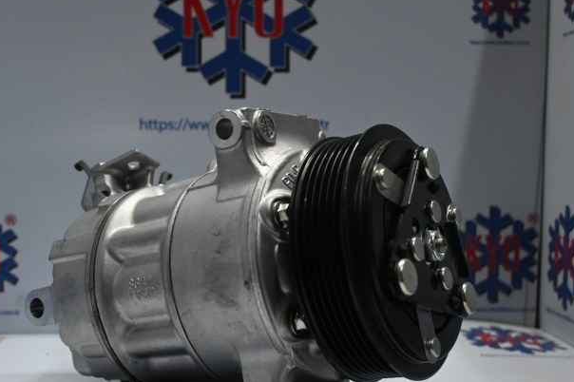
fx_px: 791
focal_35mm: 50
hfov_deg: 39.7
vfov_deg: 27.0
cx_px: 236
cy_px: 245
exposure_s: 1/125
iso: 800
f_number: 4.2
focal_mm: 25
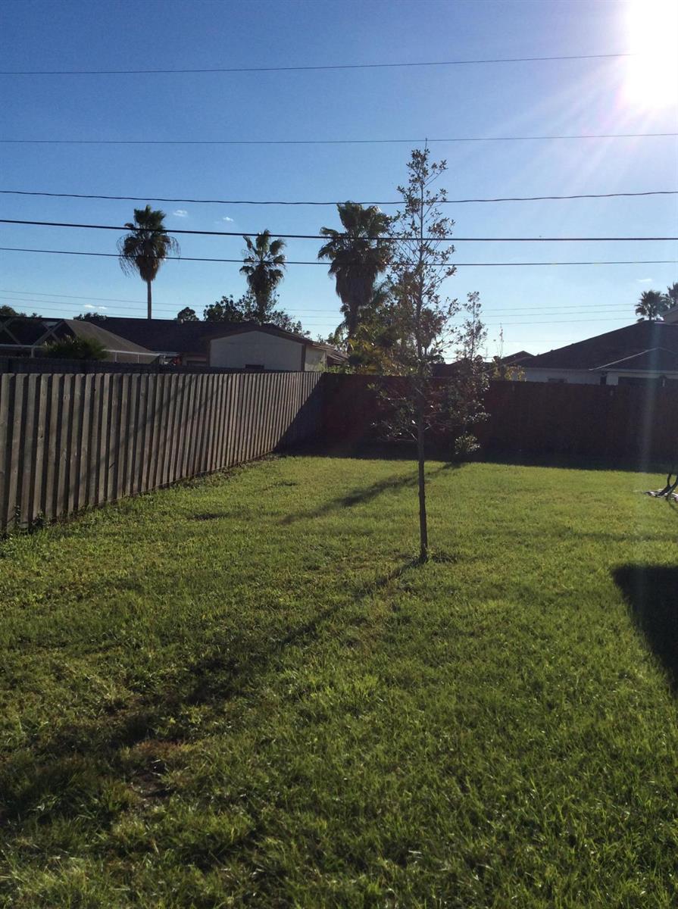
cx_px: 339
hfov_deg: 44.0
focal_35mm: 32
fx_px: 839
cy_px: 454
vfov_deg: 56.9
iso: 32
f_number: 2.4
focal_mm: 3.3
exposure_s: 1/3012
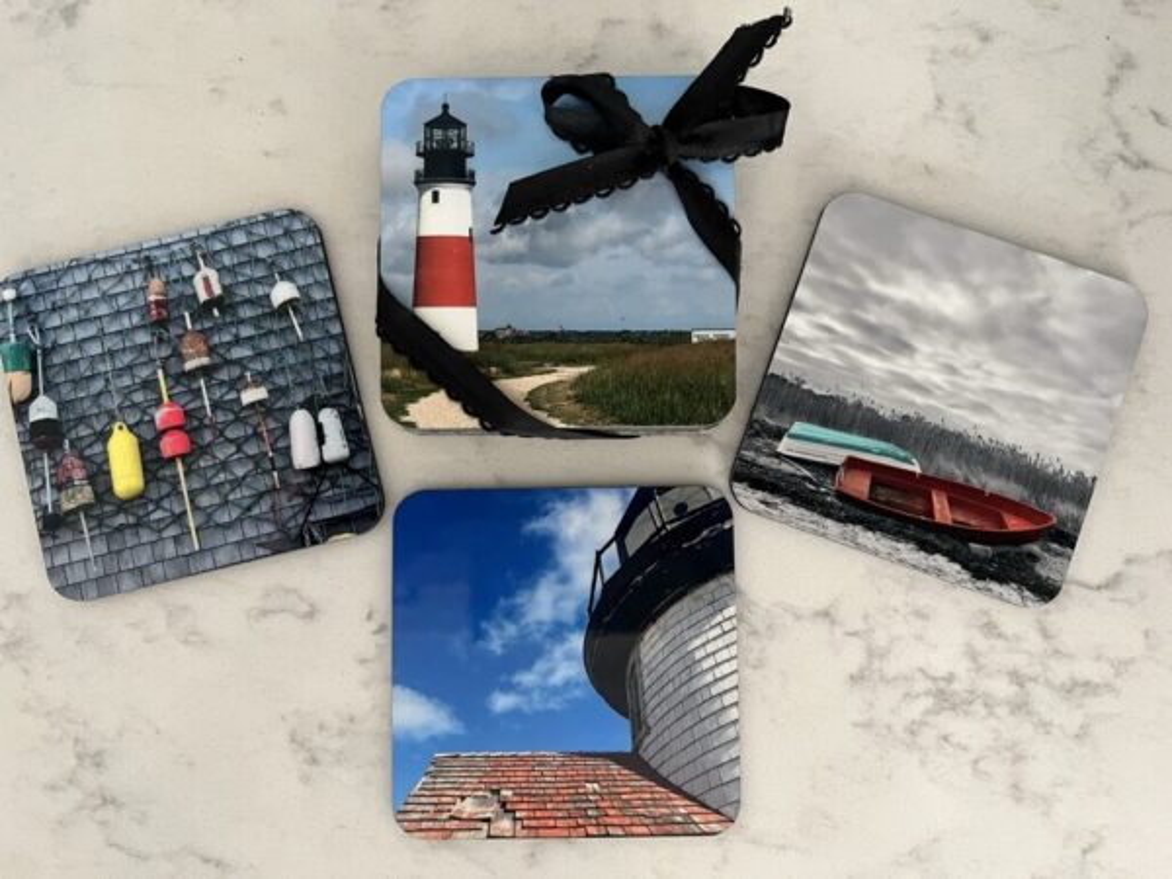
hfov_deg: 67.3
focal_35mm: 26
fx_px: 880
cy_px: 440
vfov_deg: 53.1
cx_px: 586
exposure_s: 1/60
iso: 320
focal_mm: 5.7
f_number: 1.5
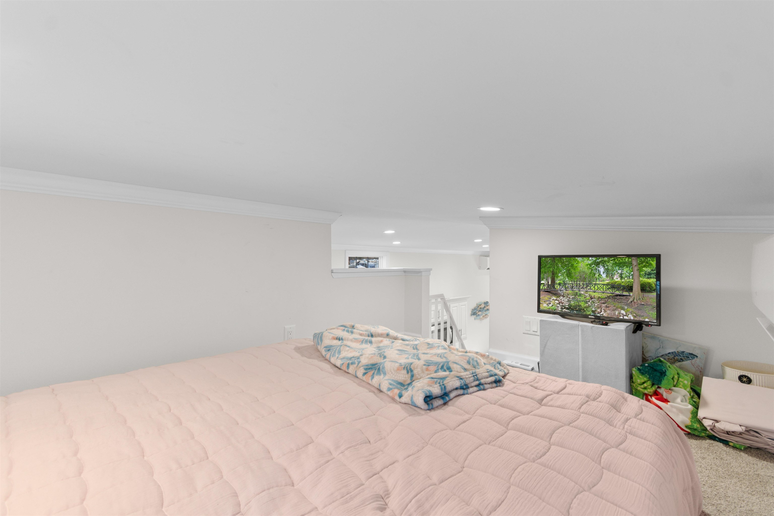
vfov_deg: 77.3
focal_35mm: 15
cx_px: 387
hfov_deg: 100.4
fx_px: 322
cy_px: 258
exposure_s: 1.3
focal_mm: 10
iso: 100
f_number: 4.5
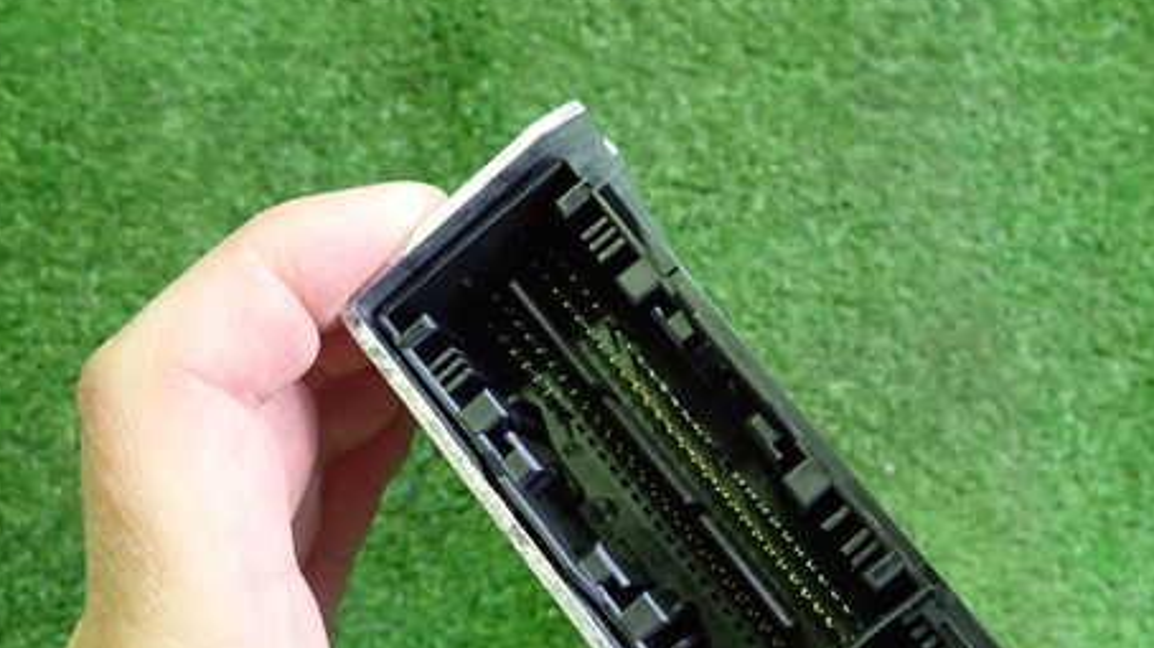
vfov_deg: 32.3
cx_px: 681
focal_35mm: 36
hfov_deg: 55.0
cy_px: 473
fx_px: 1101
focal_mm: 4.5
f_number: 2
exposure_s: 1/30
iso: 500
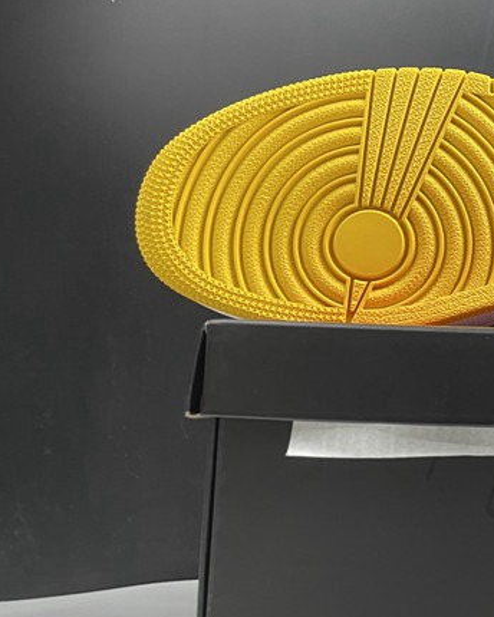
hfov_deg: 22.1
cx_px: 705
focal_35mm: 59
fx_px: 1078
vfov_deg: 32.0
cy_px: 293
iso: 100
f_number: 1.6
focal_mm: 4.2
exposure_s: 1/50
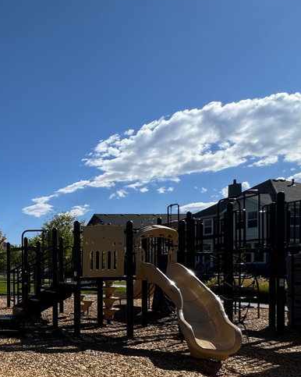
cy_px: 275
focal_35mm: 29
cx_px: -72
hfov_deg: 36.6
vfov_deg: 57.9
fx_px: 323
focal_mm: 2.22
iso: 50
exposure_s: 1/2770
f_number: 2.2
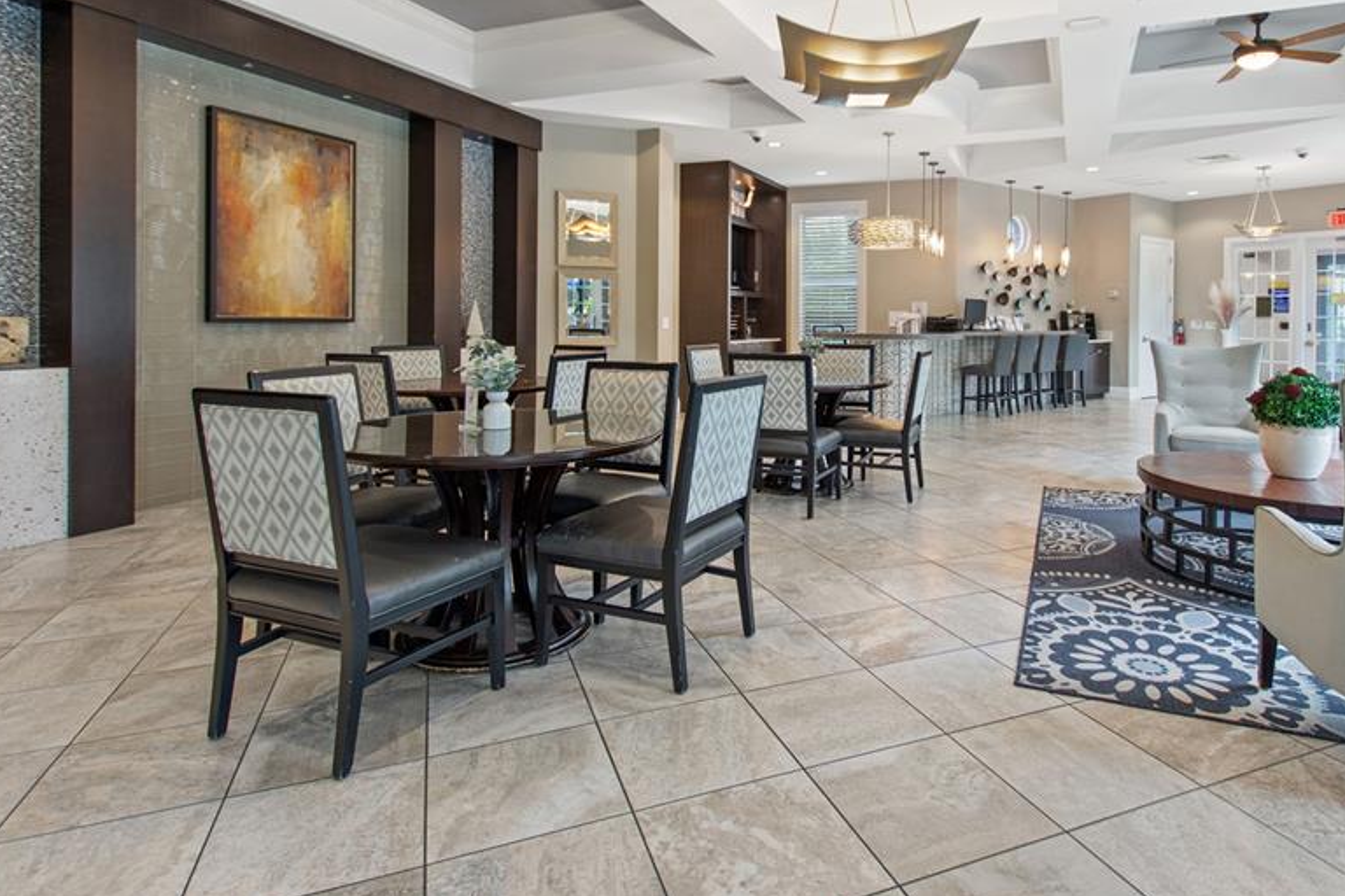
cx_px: 764
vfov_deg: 60.7
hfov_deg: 83.5
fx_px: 747
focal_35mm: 20
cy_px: 312
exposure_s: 1/5
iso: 400
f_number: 4.5
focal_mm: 10
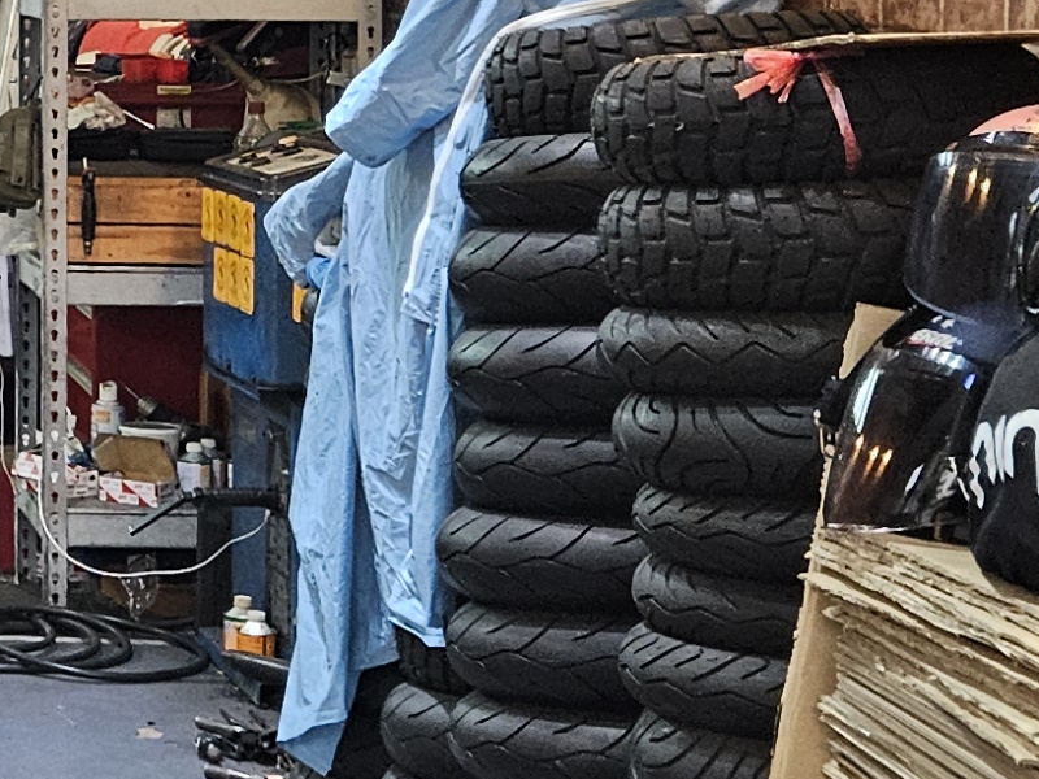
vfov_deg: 12.7
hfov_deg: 15.4
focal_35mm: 115
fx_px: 3452
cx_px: -655
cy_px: 4
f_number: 1.8
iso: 250
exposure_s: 1/120
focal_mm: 5.4
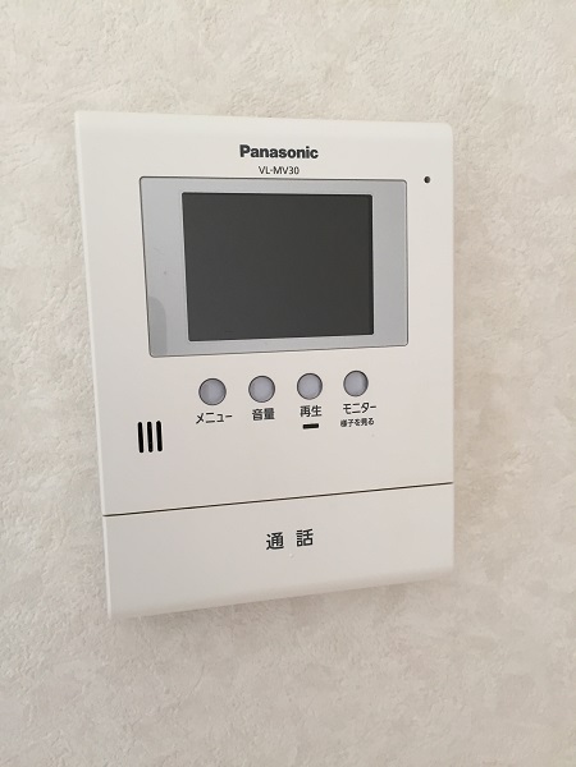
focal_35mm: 29
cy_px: 384
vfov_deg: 61.7
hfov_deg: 48.2
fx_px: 643
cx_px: 288
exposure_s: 1/30
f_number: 2.2
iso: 80
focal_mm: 4.15
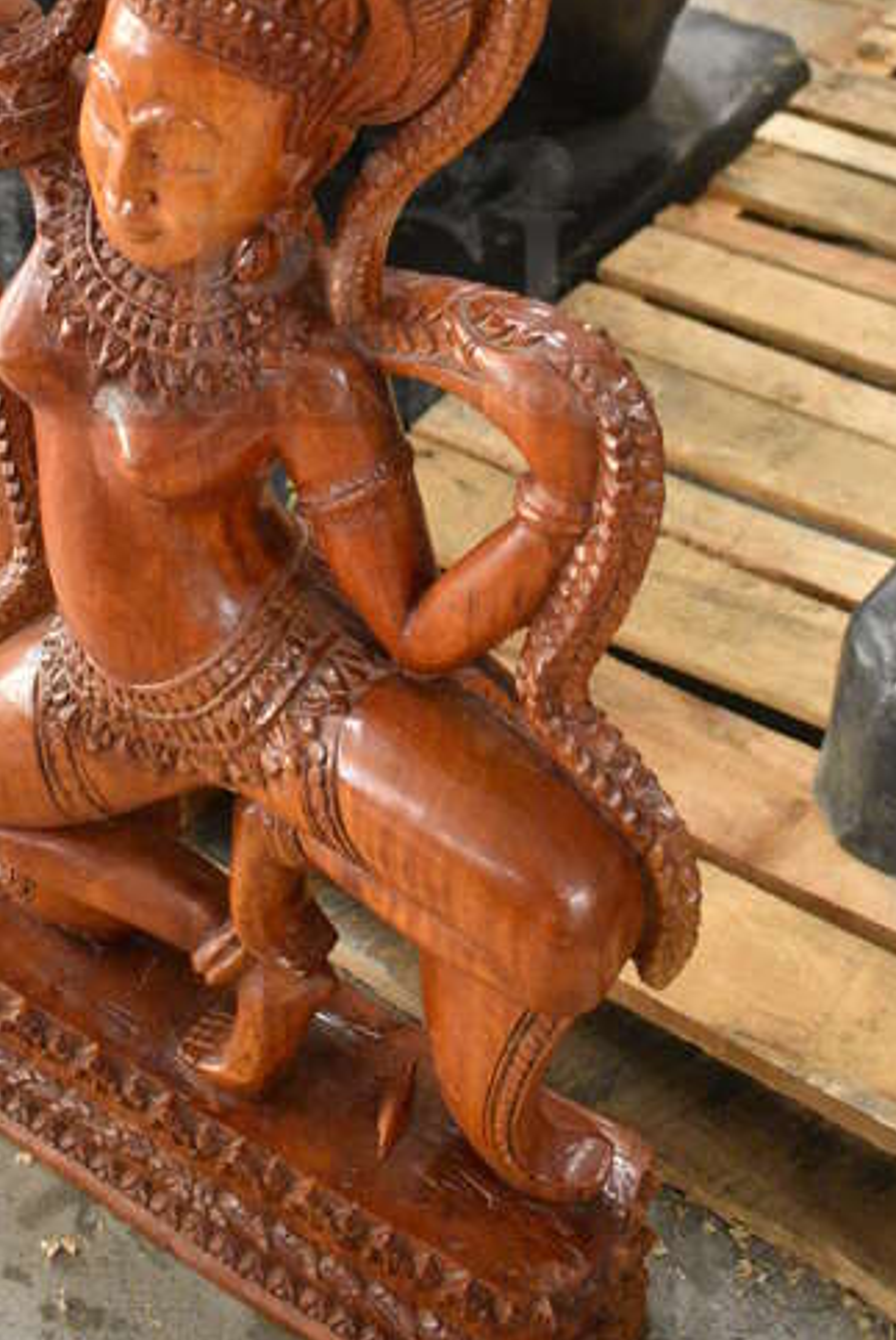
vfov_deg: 37.6
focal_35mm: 51
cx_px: 377
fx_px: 1900
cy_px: 282
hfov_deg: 26.5
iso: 4500
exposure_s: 1/125
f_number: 3.5
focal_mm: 18
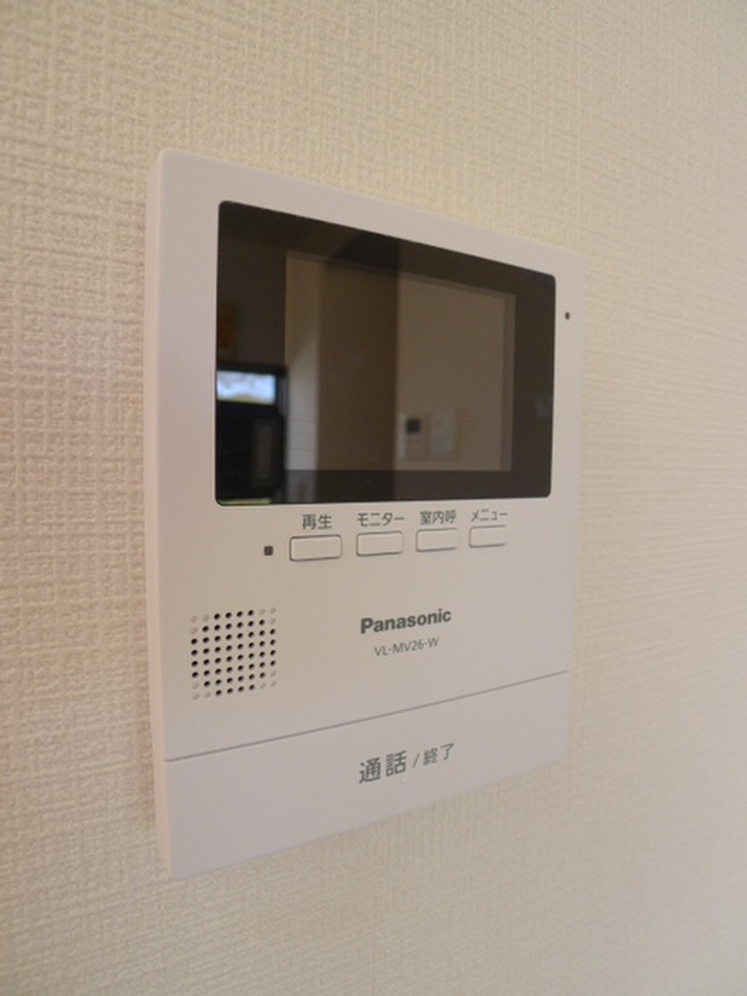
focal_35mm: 18
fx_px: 518
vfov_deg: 87.8
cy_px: 498
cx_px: 374
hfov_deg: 71.6
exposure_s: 1/80
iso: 80
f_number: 2
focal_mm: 3.9
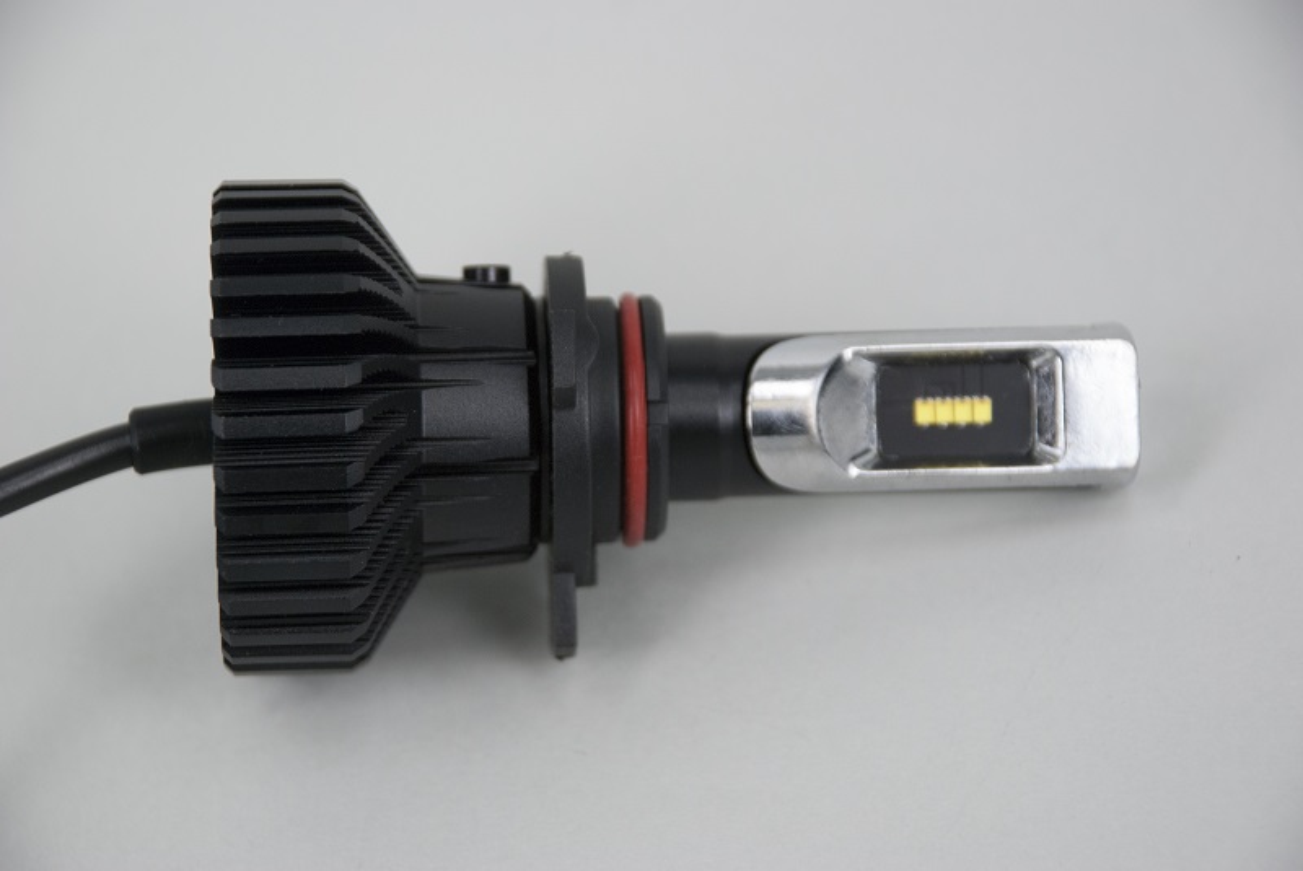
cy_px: 436
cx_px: 652
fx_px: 5706
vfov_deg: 8.7
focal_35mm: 158
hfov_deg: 13.0
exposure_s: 1/160
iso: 320
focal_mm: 105
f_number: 5.6
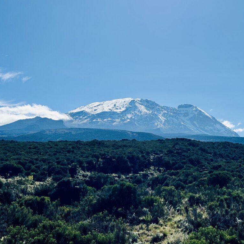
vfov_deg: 30.0
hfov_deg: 29.9
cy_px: 122
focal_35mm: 57
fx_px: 455
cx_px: 150
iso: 80
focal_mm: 6.86
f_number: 1.78
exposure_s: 1/10417
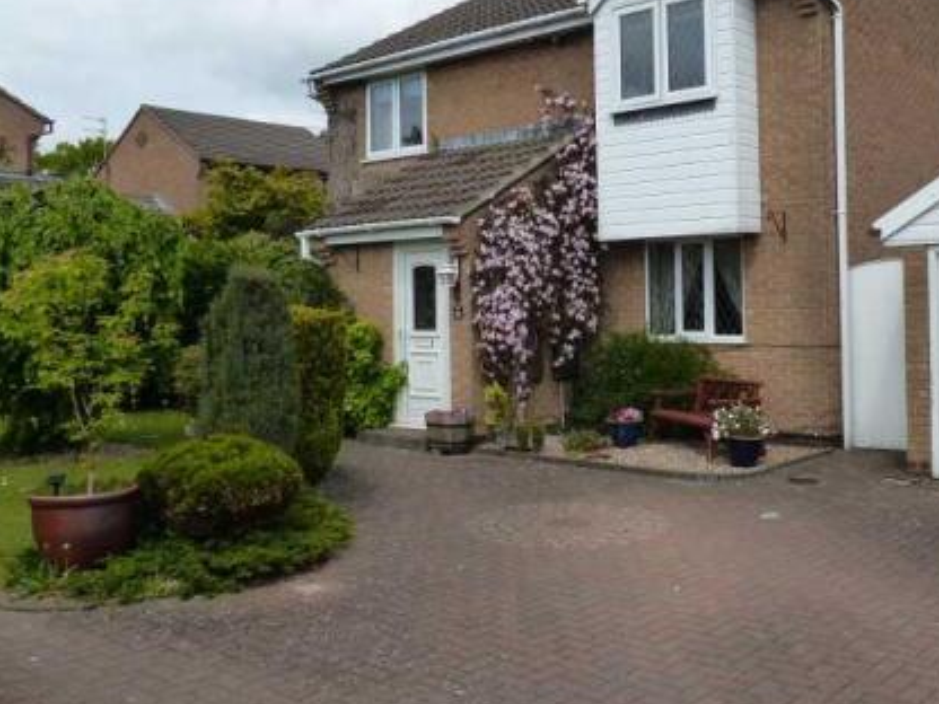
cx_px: 653
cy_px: 276
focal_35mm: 35
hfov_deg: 51.3
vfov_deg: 40.5
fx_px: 949
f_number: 4
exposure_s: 1/1000
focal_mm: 4.5
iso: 160
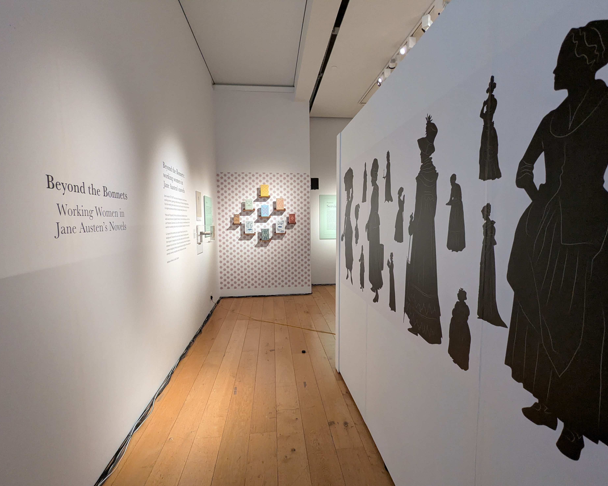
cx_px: 308
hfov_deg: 89.6
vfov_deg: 77.0
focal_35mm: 17
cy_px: 248
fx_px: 306
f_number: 2.2
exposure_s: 1/50
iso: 399
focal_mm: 2.35
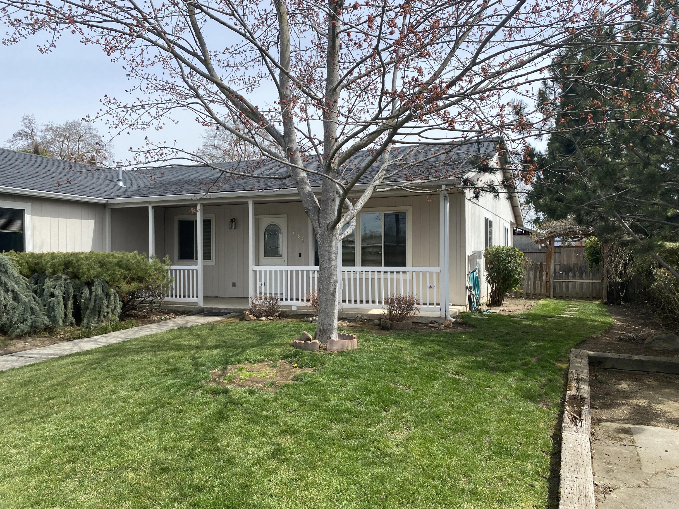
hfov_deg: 67.3
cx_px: 340
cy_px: 254
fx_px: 510
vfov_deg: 53.1
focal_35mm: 26
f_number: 1.8
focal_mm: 4.25
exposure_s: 1/2183
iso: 32
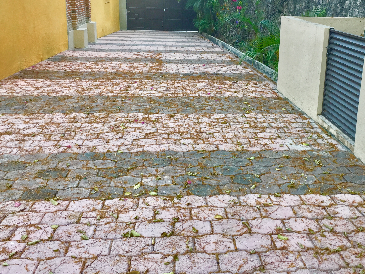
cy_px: 98
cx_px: 222
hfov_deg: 46.5
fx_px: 422
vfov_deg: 35.7
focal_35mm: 40
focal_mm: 4.15
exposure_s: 1/120
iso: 50
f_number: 2.2
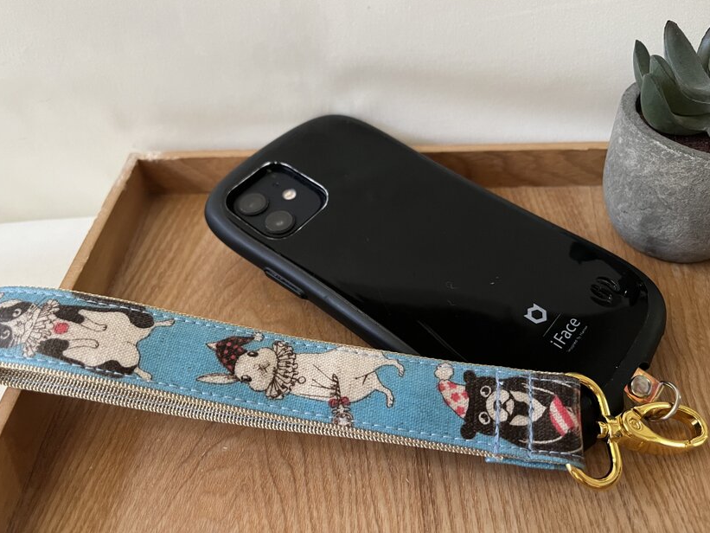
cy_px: 257
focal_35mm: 27
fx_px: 554
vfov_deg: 51.4
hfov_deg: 65.3
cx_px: 345
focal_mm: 5.1
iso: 320
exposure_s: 1/60
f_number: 1.6
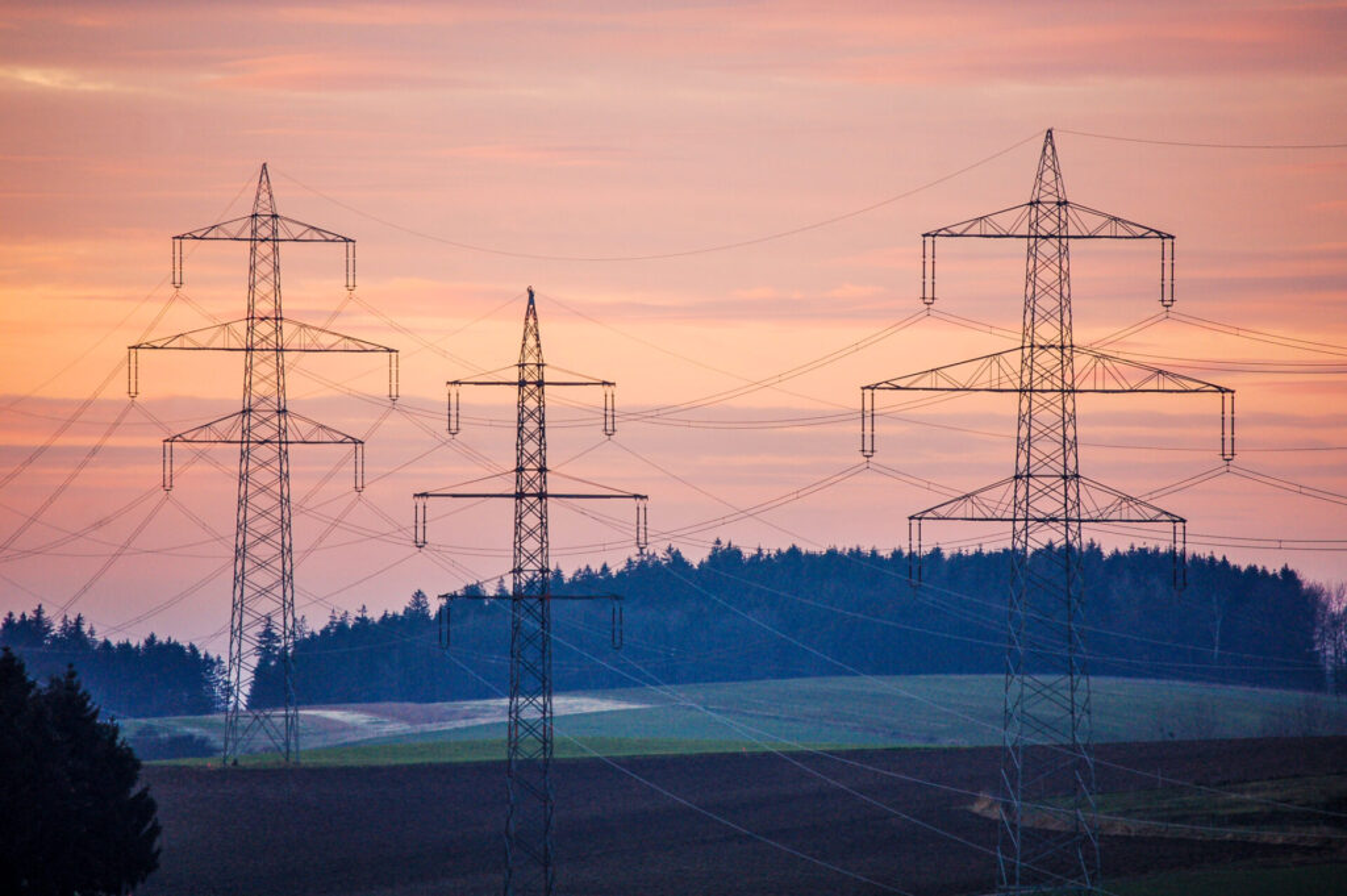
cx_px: 674
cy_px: 448
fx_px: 11216
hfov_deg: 6.9
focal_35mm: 300
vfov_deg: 4.6
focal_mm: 200
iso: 400
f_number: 5.6
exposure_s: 1/60
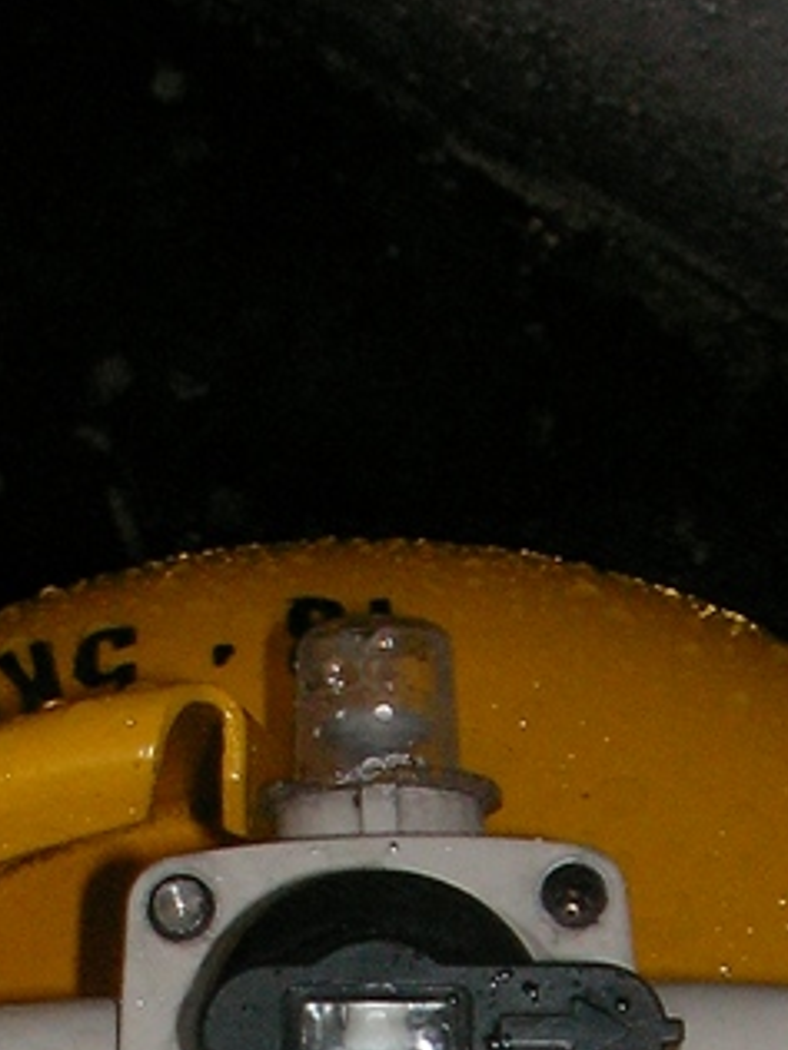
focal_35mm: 123
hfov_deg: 12.0
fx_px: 3733
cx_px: 346
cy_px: 1582
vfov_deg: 14.9
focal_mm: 6.3
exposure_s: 1/40
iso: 100
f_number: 3.5
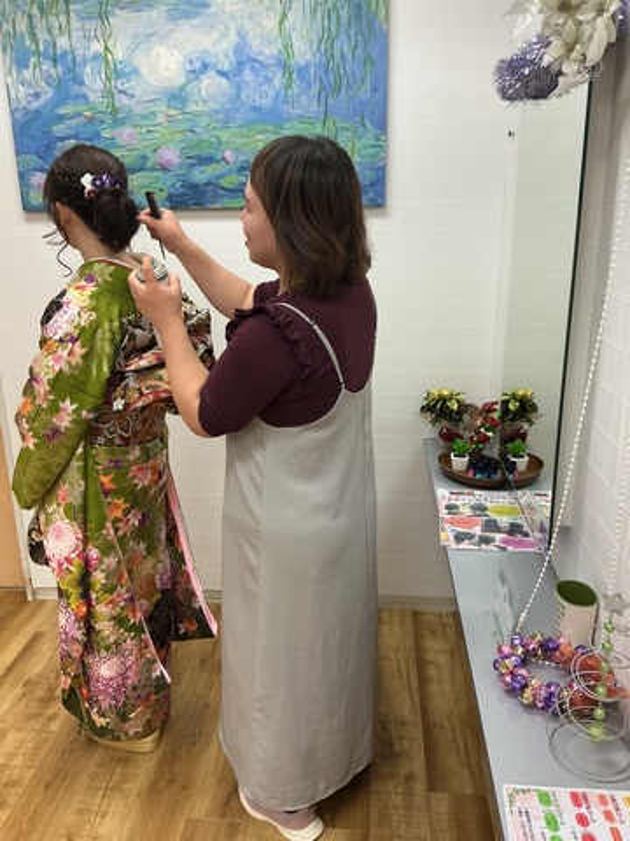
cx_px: 315
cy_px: 420
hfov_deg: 48.2
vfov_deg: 61.7
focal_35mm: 29
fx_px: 704
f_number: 1.8
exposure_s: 1/50
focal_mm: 3
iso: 50
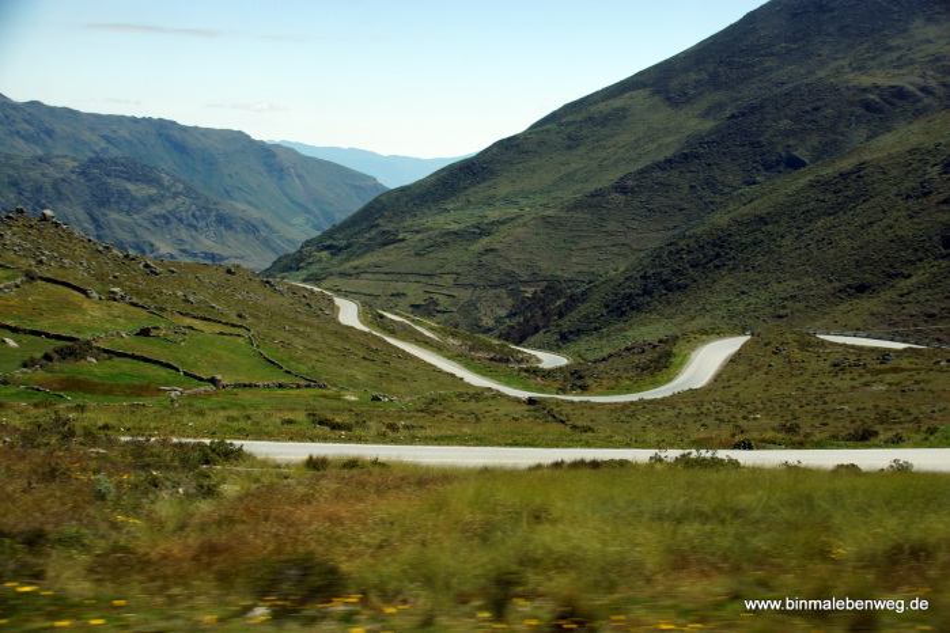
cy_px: 316
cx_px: 475
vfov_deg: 31.9
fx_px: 1108
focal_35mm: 42
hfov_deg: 46.4
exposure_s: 1/100
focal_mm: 28
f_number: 7.1
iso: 100
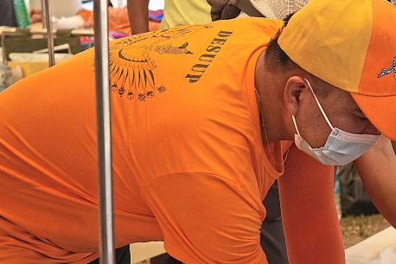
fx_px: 1308
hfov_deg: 16.5
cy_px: 132
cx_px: 480
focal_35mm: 119
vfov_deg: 11.5
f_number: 5.6
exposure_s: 1/320
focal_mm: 44
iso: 800
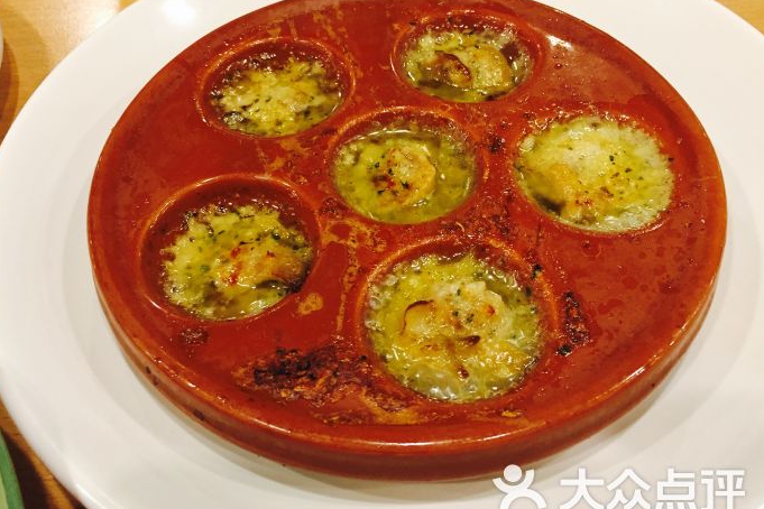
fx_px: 658
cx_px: 381
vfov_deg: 42.3
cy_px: 255
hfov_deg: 60.3
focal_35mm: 31
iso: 200
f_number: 2.2
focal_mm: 4.15
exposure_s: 1/33
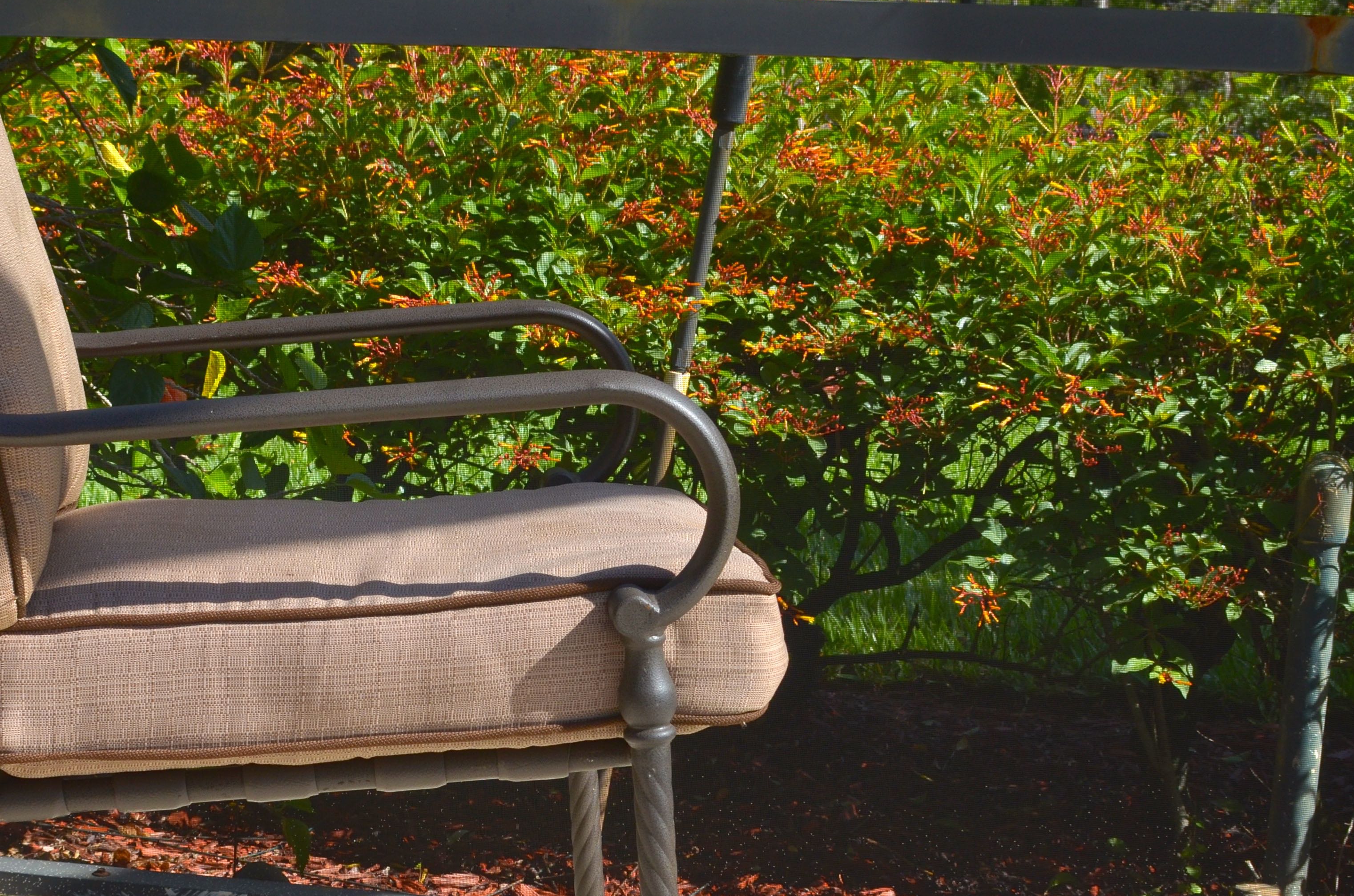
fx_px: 2552
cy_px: 593
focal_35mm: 68
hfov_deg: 29.4
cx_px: 420
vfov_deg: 19.9
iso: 200
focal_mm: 28
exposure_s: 1/320
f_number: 10
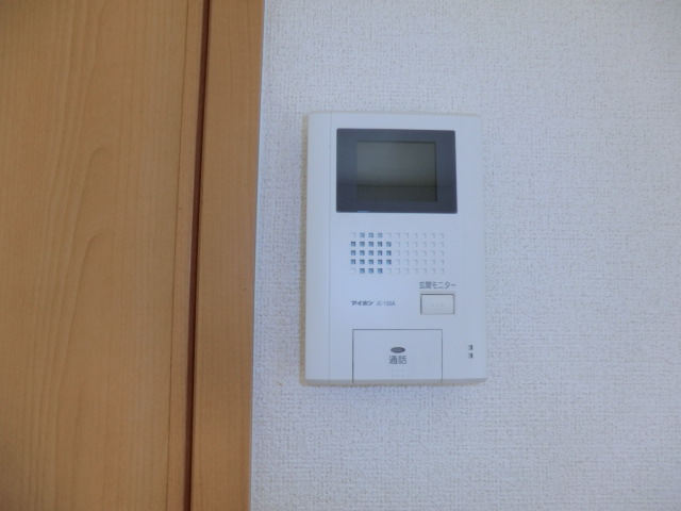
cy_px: 256
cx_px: 340
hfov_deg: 71.6
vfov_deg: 56.8
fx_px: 472
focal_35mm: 24
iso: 80
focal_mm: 4.3
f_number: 3.2
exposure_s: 1/80
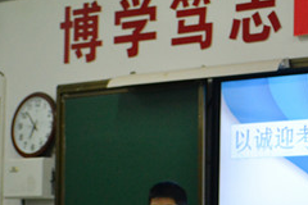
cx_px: 267
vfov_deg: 9.1
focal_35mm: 150
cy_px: 186
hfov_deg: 13.6
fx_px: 1283
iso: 1800
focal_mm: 40
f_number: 5.3
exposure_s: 1/60
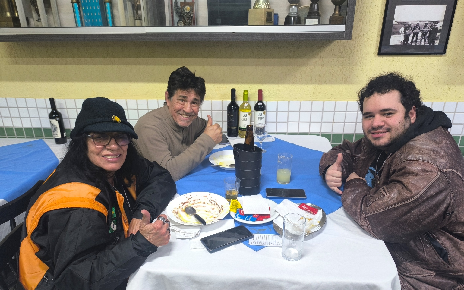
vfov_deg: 49.2
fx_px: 316
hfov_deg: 72.5
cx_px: 229
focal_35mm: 25
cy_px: 162
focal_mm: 6.14
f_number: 1.65
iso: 1250
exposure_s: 1/40
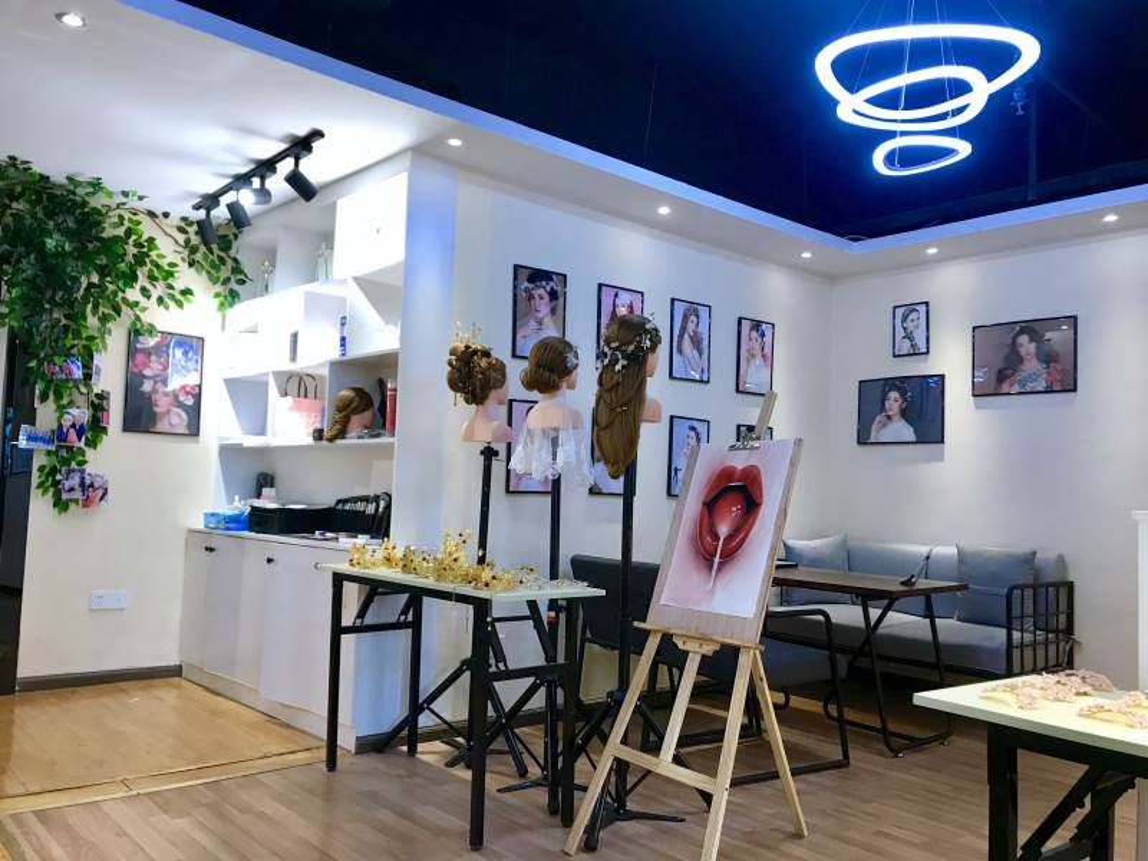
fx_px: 929
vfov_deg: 49.7
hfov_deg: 63.4
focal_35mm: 28
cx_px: 574
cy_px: 430
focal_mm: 3.99
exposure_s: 1/33
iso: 40
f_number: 1.8
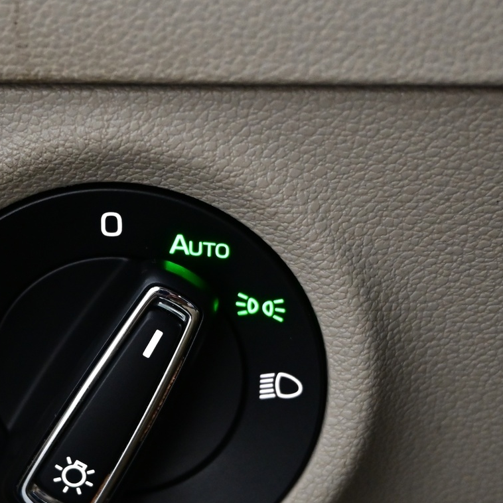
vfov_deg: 19.2
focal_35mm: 90
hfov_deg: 19.2
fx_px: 1478
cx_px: 113
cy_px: 353
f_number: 5
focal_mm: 33
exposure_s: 1/25
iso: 2200
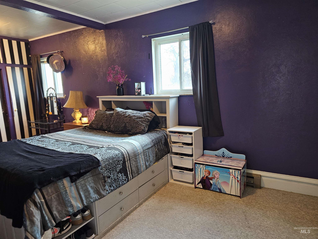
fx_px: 211
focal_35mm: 23
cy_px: 120
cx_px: 159
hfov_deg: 73.9
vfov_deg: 58.9
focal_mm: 6.3
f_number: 1.7
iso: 640
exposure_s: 1/30
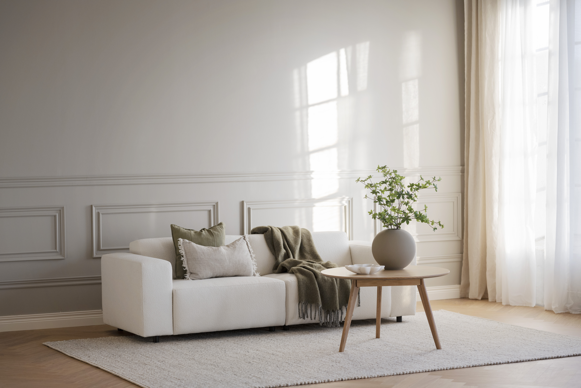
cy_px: 194
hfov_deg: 23.9
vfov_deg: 16.1
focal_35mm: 85
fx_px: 1372
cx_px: 290
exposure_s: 1/500
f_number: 2.8
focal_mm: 85
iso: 320
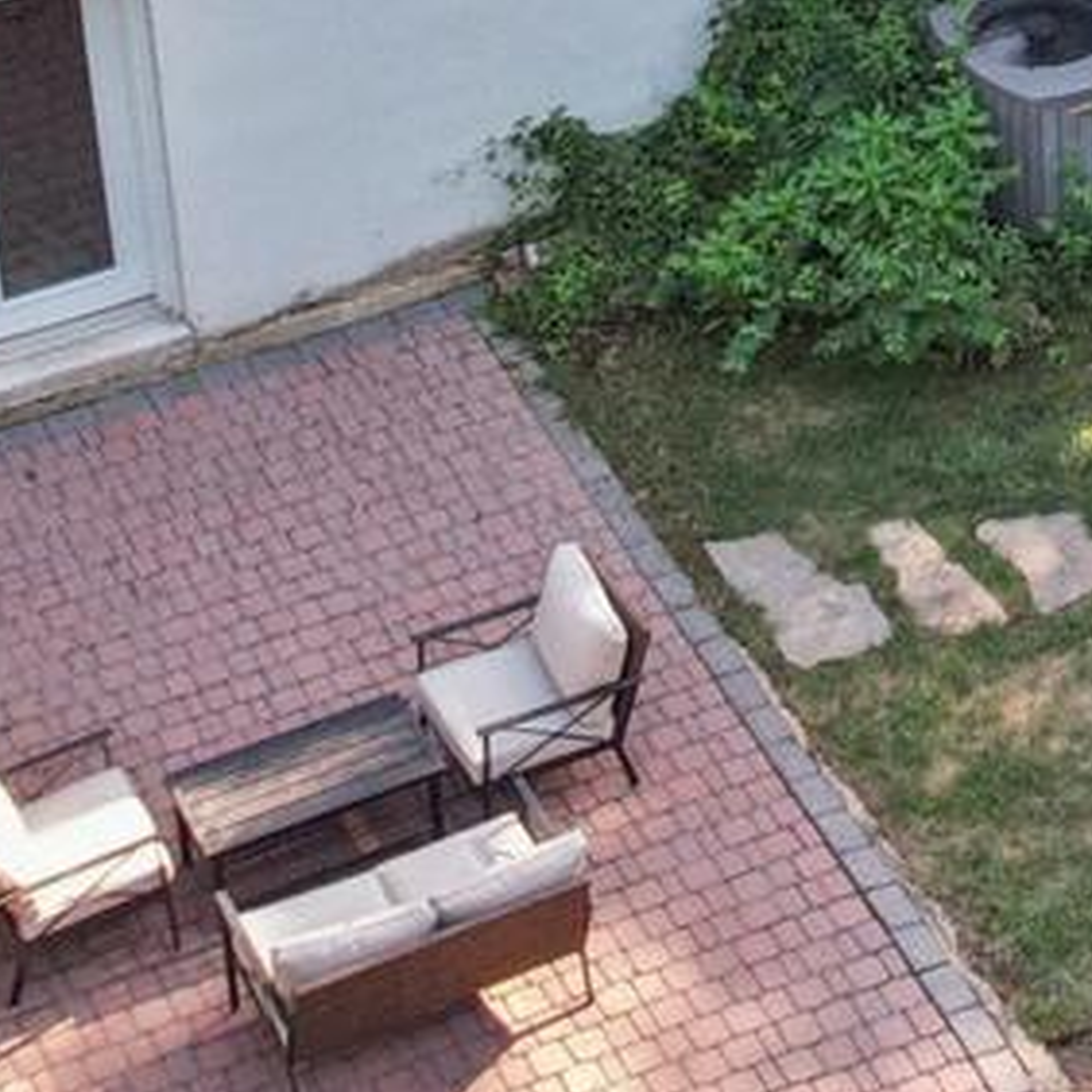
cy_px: -525
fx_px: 4854
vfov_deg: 12.3
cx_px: 1251
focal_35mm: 136
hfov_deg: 12.6
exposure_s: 1/30
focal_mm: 8.38
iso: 400
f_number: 2.8
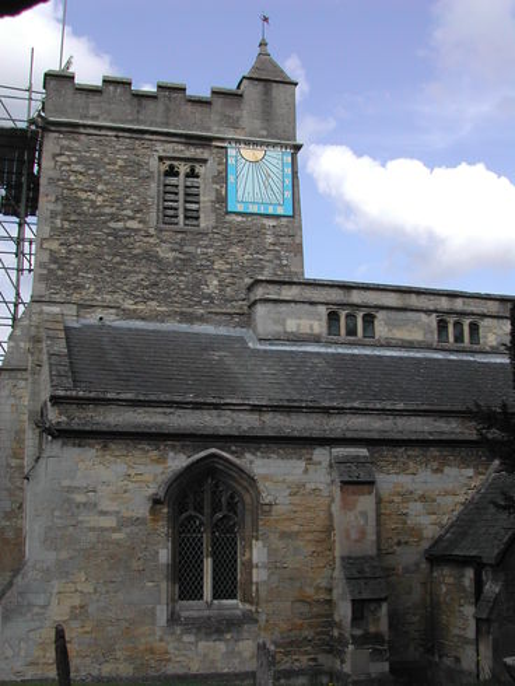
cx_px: 258
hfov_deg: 34.4
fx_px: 832
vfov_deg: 44.8
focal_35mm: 42
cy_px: 343
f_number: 8
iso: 100
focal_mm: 9
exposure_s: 1/169
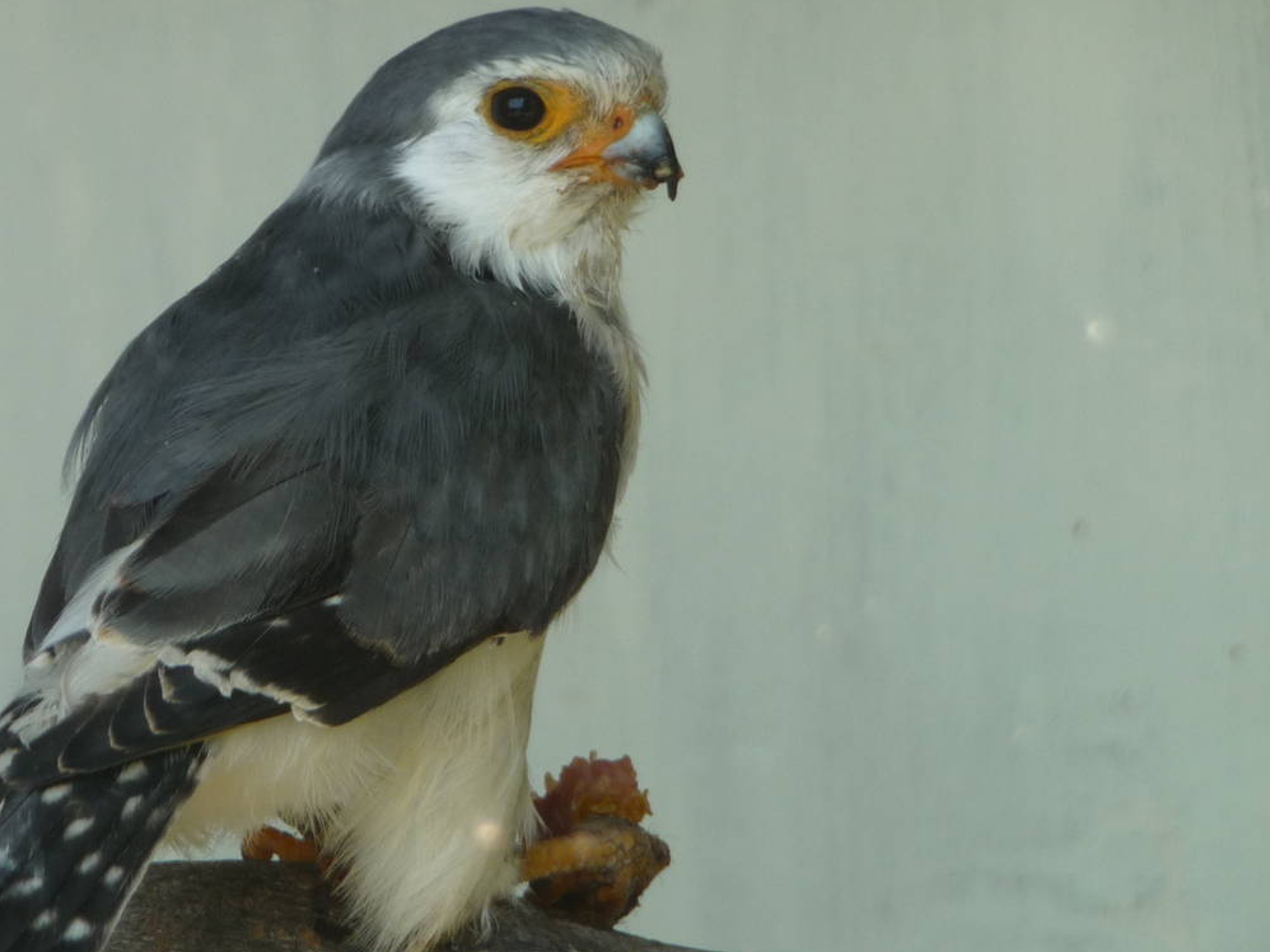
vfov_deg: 3.3
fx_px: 16469
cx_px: 365
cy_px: 573
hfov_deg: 4.4
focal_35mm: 449
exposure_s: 1/125
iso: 125
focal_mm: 47
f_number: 4.9
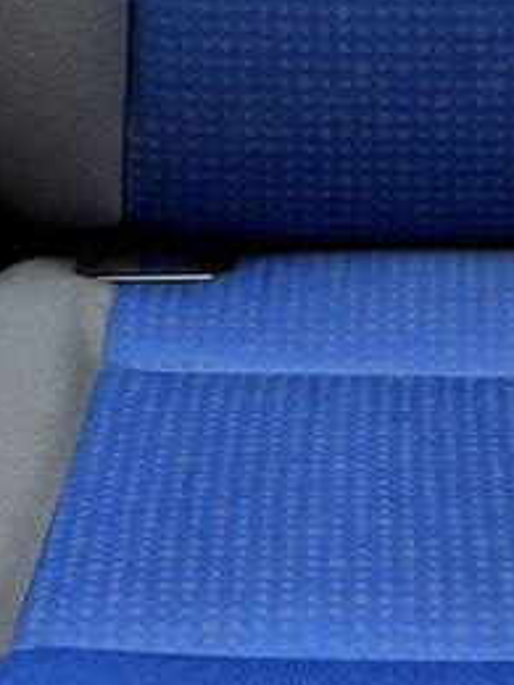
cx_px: 477
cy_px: -53
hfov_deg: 9.2
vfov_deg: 12.2
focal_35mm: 160
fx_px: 3168
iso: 125
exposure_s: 1/113
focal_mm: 5.1
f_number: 1.6
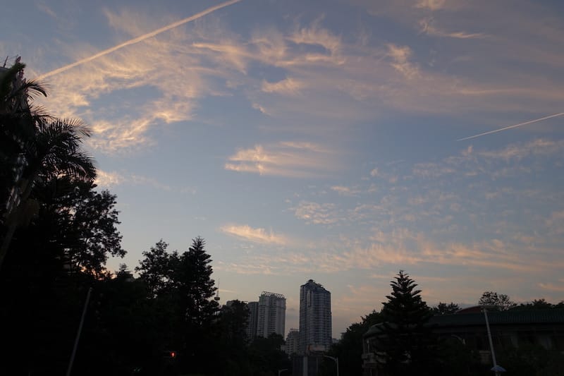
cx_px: 282
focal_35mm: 24
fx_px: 376
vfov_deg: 53.1
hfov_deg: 73.8
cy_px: 188
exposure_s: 1/160
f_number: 4
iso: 125
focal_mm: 8.8
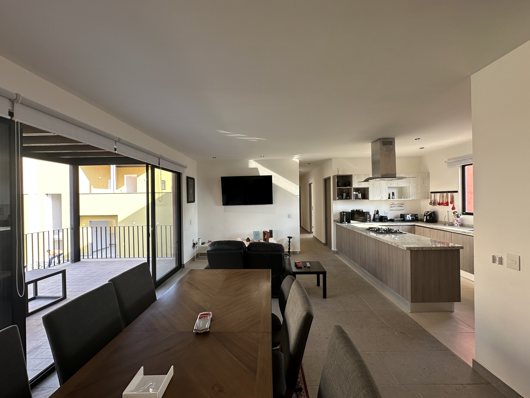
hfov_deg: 102.1
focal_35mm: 14
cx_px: 265
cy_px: 199
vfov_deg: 85.7
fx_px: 214
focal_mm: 2.22
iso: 50
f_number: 2.2
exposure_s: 1/99
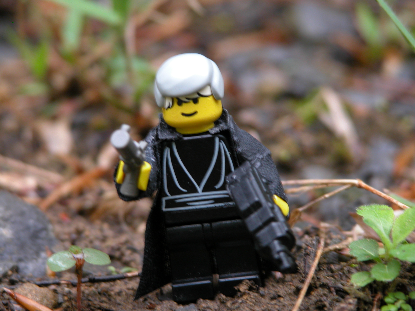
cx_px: 208
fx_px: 3357
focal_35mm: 280
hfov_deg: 7.1
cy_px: 156
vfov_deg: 5.3
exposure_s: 1/21.2
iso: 100
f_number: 4.2
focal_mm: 71.2
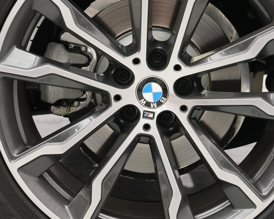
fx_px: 811
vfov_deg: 15.4
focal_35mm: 100
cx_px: 141
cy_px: 67
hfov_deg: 19.2
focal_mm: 38
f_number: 4
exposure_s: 1/160
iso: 1250
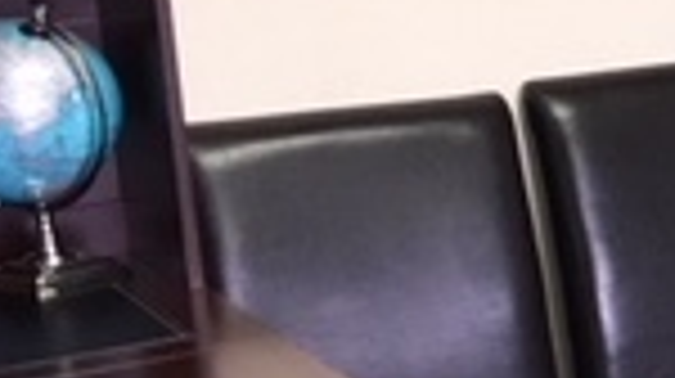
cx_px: 1413
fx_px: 2414
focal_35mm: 135
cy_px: 148
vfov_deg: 9.0
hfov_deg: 13.3
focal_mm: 4.15
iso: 50
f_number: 2.2
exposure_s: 1/15
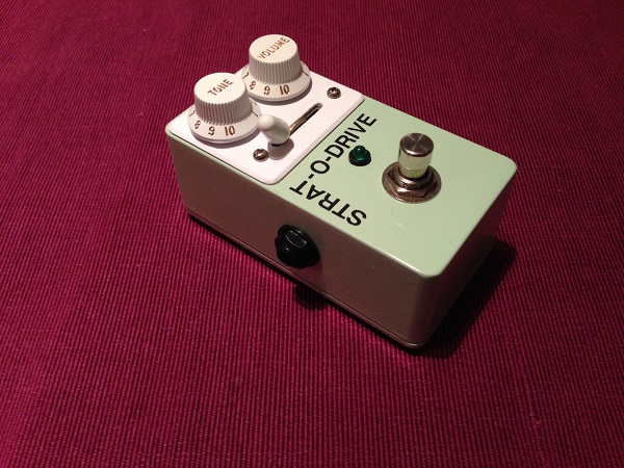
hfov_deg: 55.4
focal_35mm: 33
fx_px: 595
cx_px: 312
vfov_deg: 42.9
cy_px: 234
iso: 160
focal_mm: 4.12
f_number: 2.4
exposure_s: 1/20
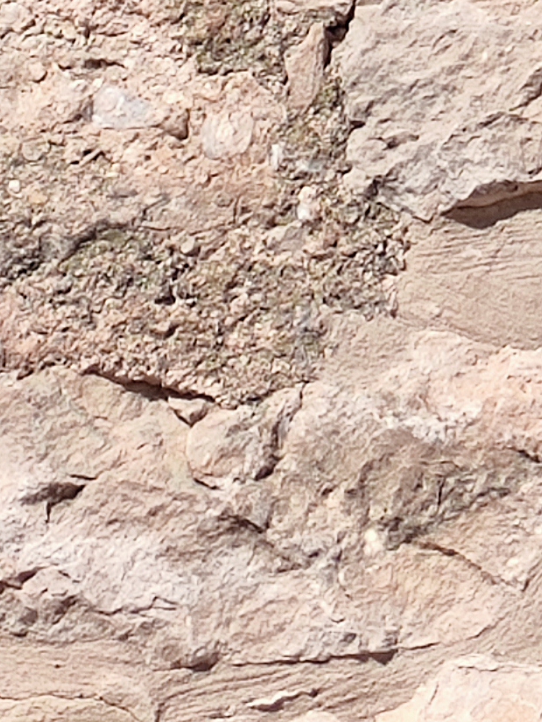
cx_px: -129
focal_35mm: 286
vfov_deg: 6.5
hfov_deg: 5.2
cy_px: -1195
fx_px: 5969
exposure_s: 1/1746
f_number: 1.89
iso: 50
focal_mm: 5.43
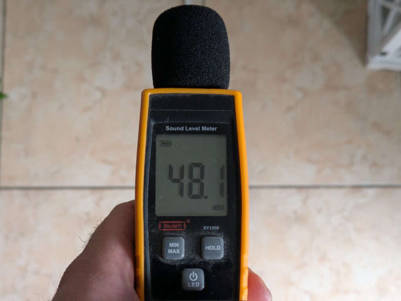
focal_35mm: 51
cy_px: 150
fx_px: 591
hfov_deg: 37.5
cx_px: 200
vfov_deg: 28.6
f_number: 1.89
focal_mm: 5.43
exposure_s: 1/33.3
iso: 230
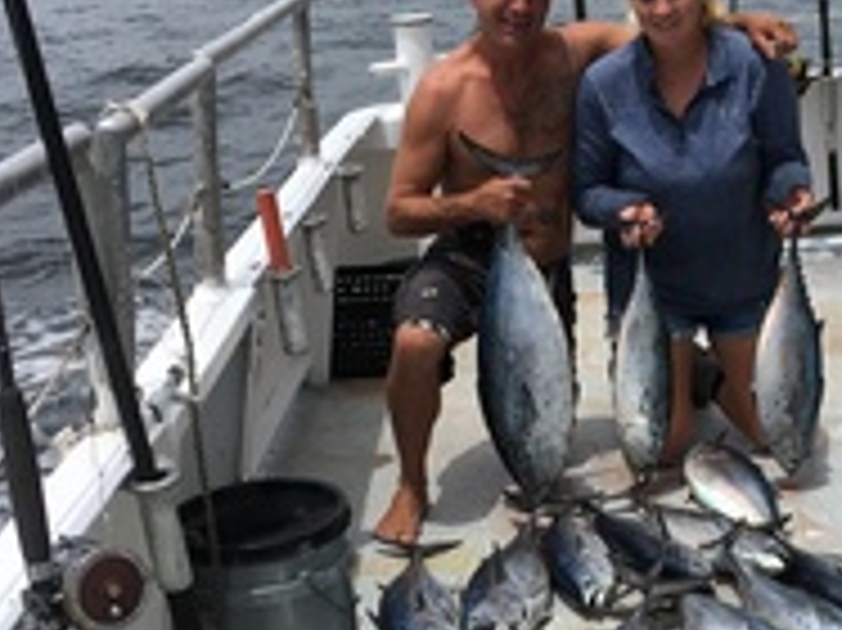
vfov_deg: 23.2
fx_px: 1507
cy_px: 536
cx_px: 617
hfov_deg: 30.8
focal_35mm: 62
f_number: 2.2
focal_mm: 4.15
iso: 25
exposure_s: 1/2262
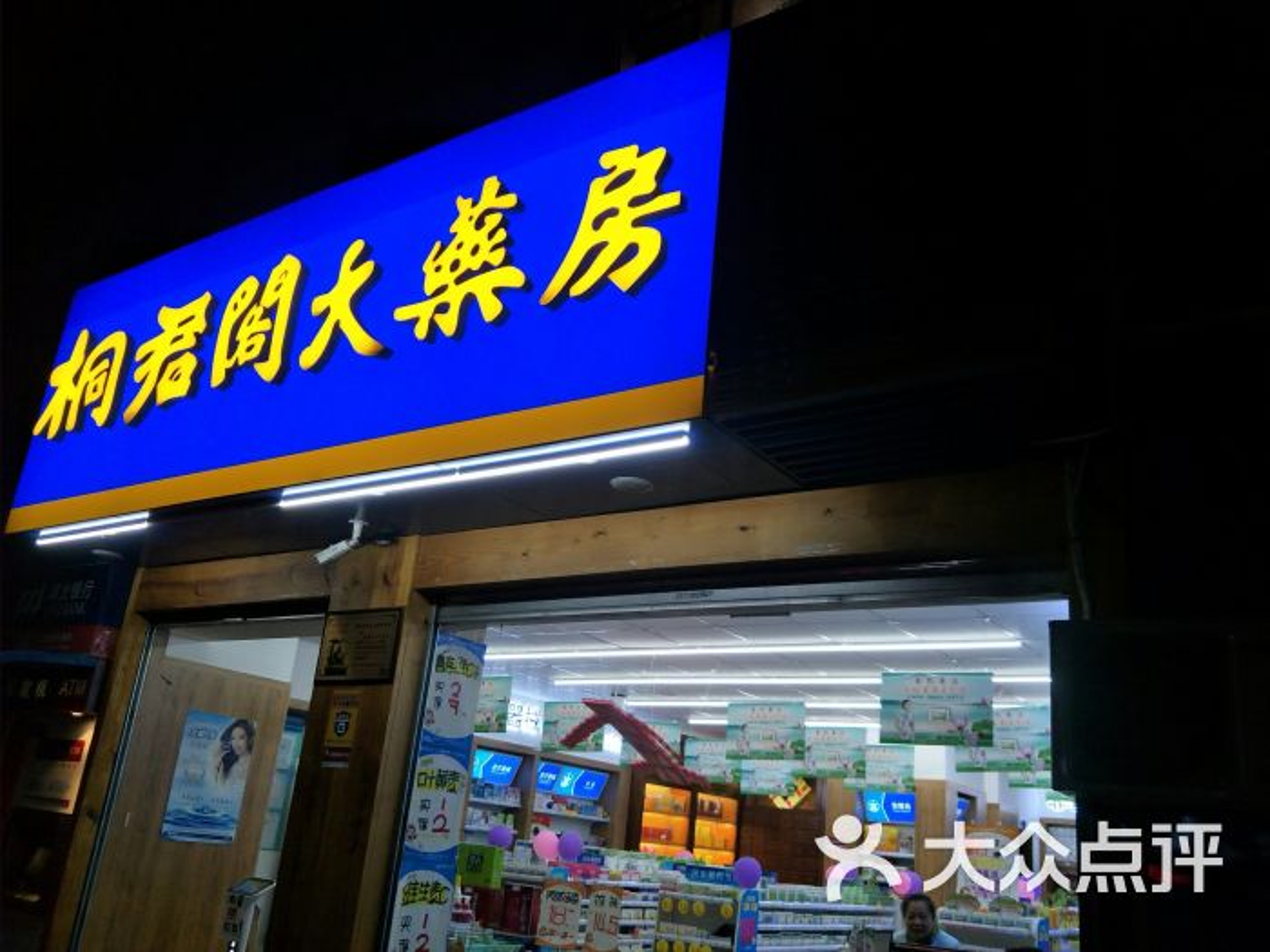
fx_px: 881
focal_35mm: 24
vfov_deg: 56.8
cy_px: 476
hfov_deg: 71.6
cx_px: 635
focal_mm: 4.1
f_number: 1.7
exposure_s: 1/100
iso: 114
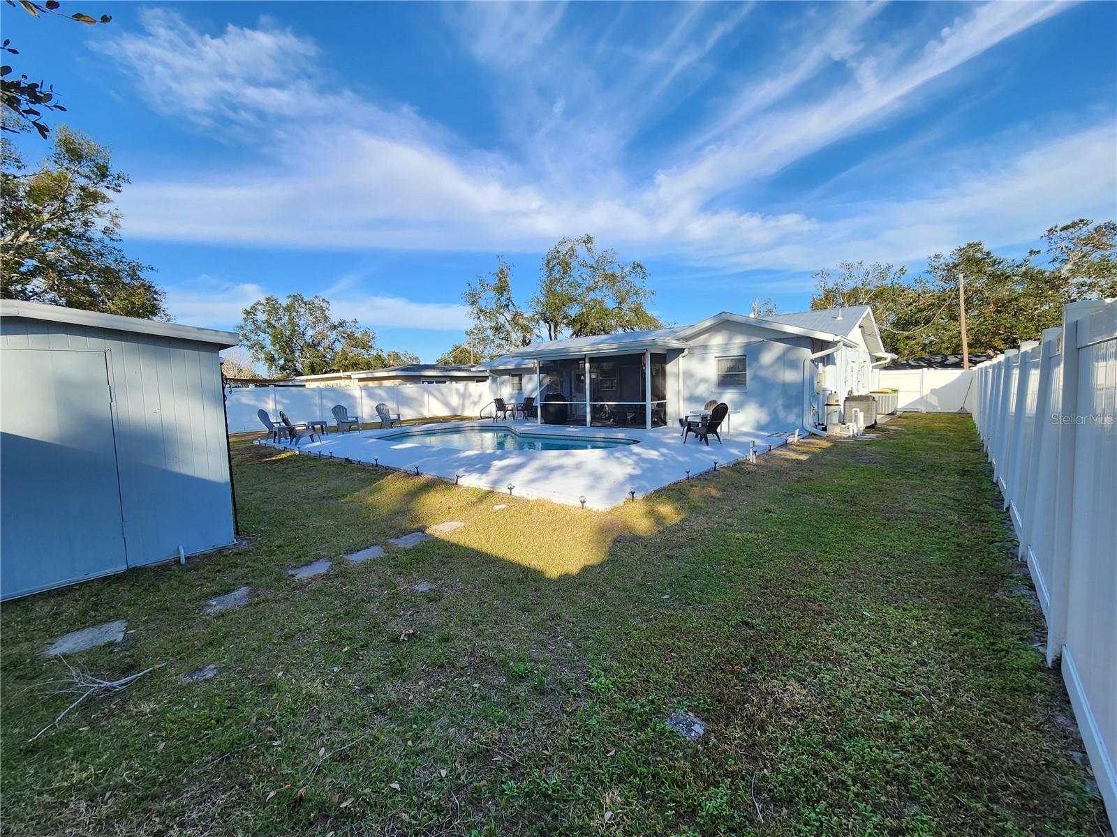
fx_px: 419
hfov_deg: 106.2
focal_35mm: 13
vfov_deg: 89.9
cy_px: 418
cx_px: 558
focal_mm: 2.2
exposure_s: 1/1182
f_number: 2.2
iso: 50
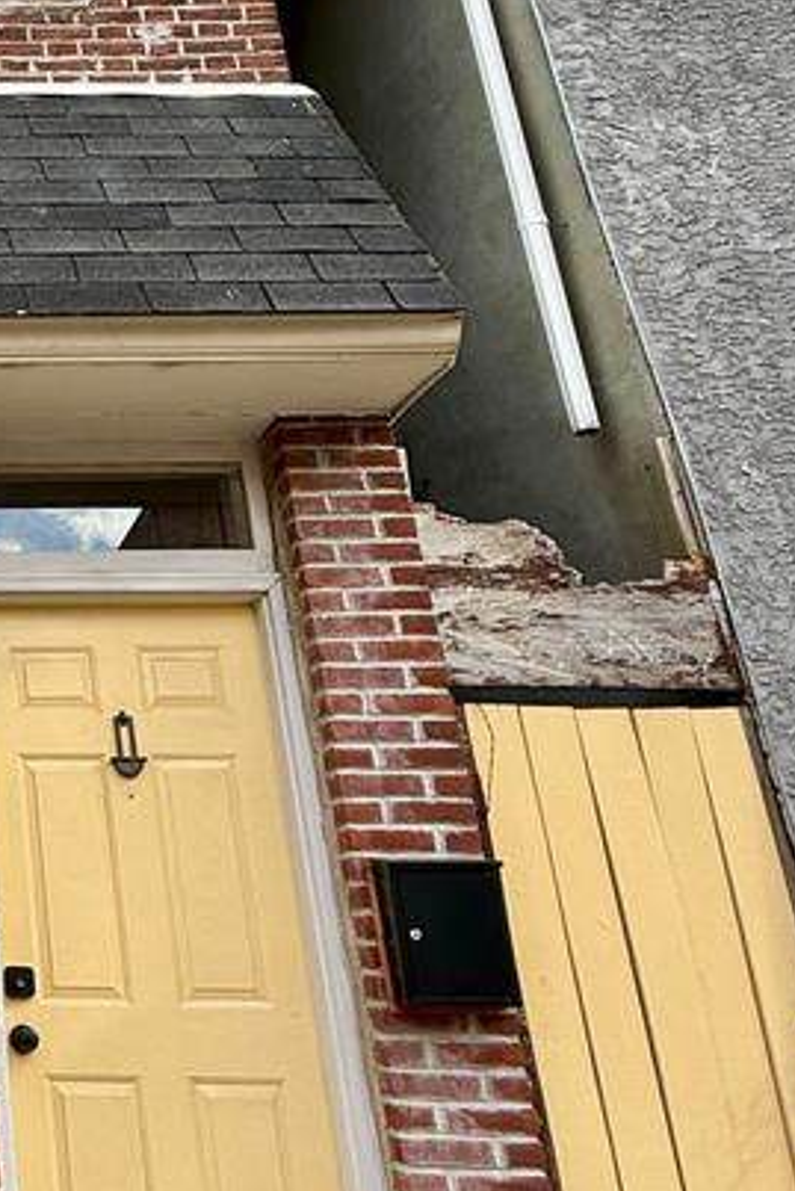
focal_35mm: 39
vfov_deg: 49.4
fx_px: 1291
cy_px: 526
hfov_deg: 26.7
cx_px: -334
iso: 50
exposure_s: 1/288
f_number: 2.2
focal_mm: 2.22
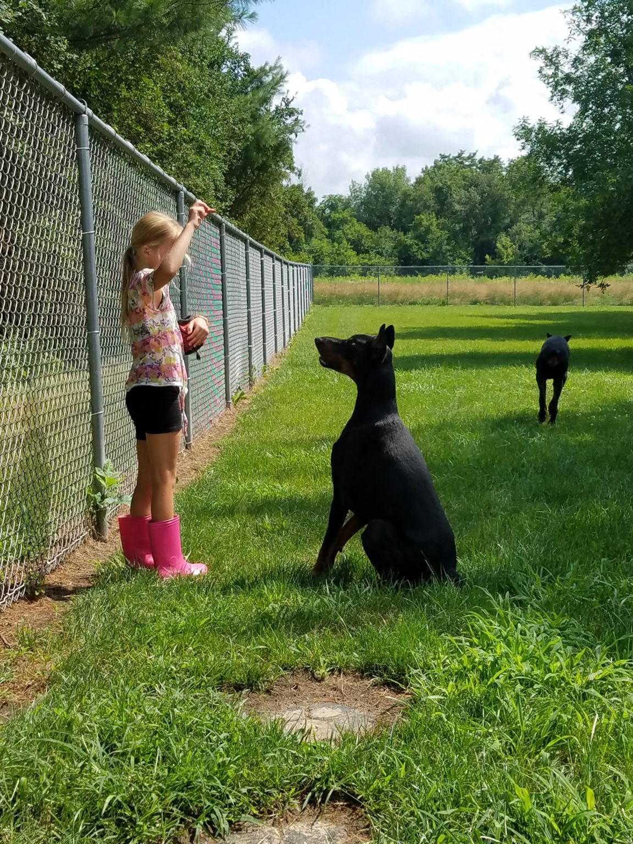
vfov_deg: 67.3
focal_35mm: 26
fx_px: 634
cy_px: 422
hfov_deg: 53.1
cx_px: 316
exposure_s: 1/1908
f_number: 1.7
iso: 50
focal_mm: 4.2
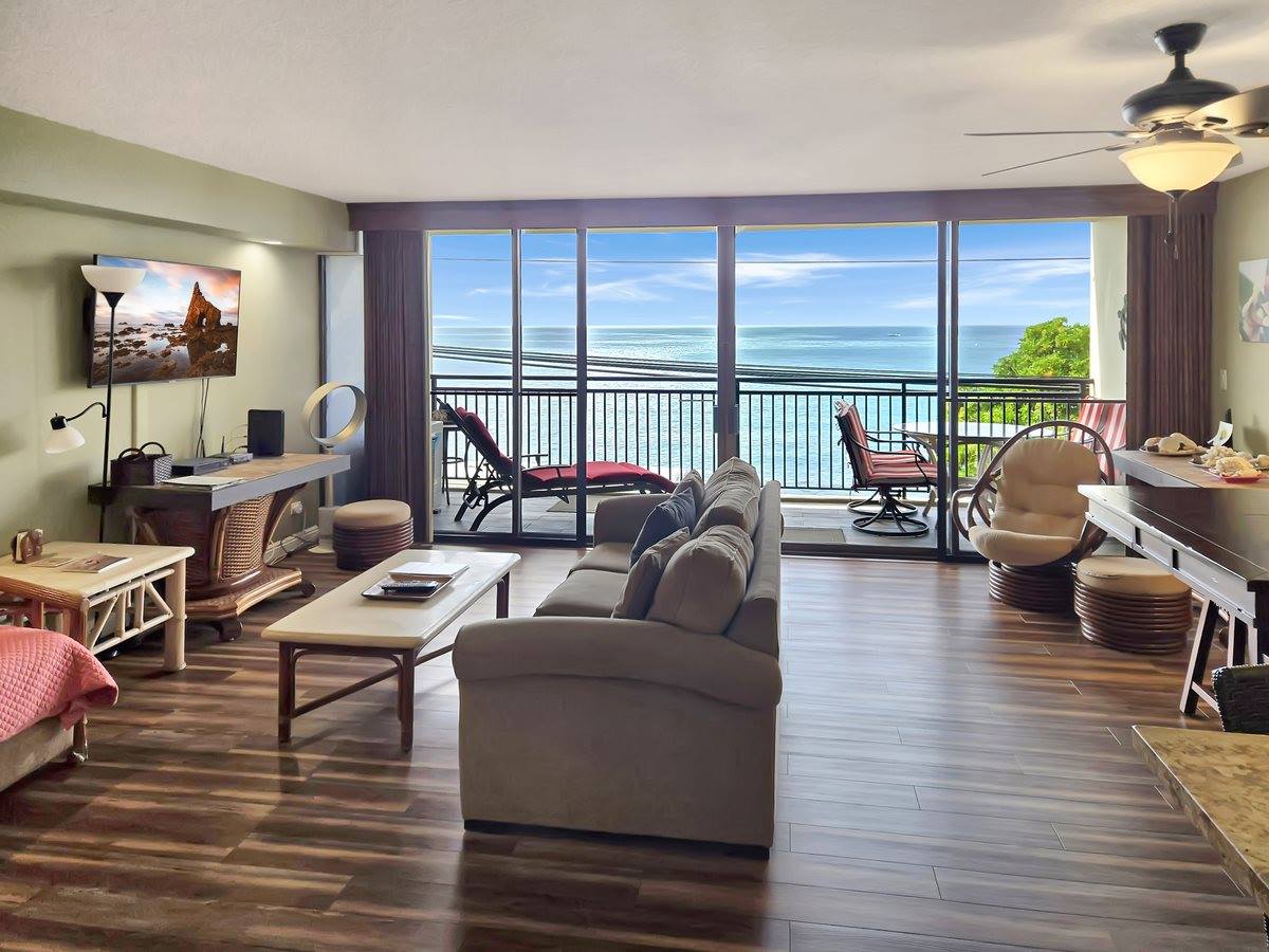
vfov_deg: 58.9
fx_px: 843
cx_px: 634
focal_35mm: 23
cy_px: 476
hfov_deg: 73.9
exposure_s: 1/758
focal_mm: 5.4
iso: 80
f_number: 1.8
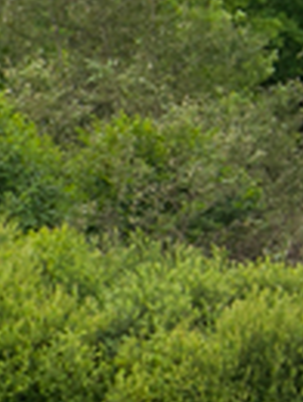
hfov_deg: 2.5
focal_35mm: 568
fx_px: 6607
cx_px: -1023
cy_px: 326
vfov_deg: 3.5
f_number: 7.1
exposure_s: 1/320
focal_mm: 50
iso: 200
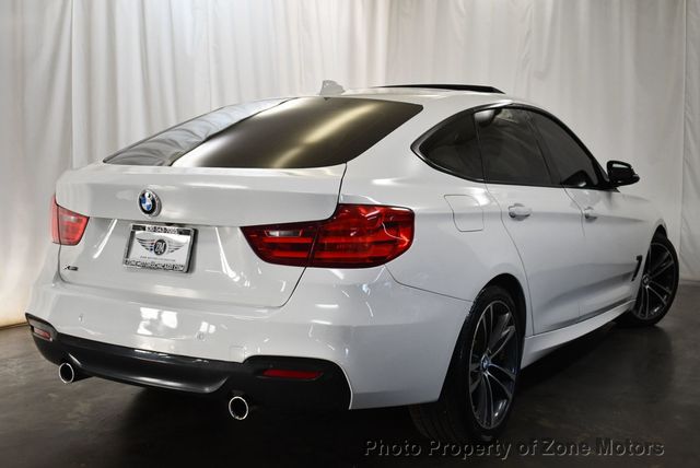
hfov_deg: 41.1
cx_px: 350
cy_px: 234
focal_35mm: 48
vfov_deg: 28.1
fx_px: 934
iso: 720
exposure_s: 1/250
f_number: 4
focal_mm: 24
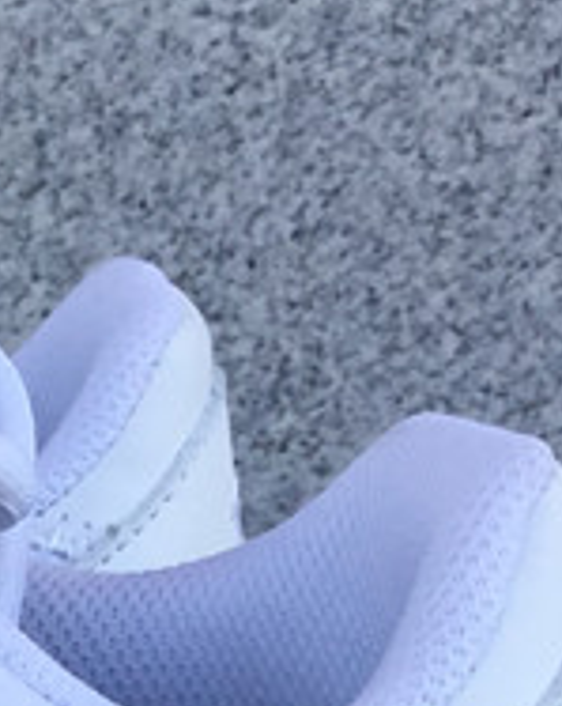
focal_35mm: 146
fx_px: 3043
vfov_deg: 12.5
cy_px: 1070
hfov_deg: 9.7
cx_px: -603
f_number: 2.4
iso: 25
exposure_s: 1/390
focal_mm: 3.3
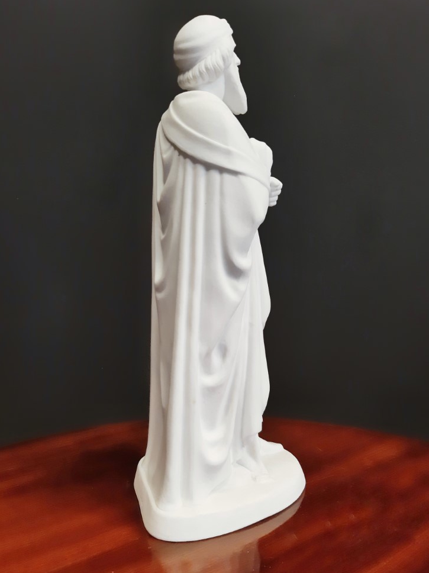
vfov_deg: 61.7
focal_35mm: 29
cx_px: 210
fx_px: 480
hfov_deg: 48.2
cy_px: 297
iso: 200
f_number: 1.7
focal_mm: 3.93
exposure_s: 1/50
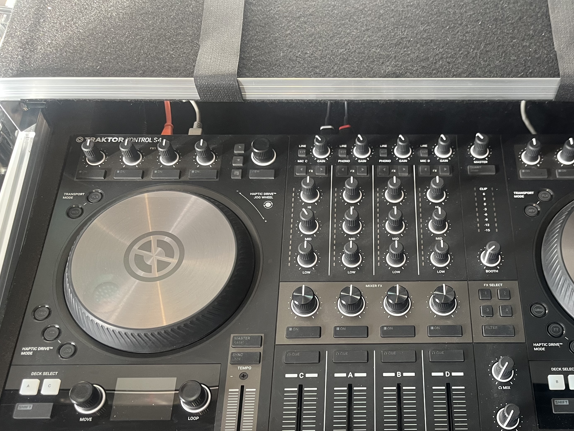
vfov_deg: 37.2
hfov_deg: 48.1
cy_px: 298
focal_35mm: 38
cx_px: 389
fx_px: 630
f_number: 1.6
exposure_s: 1/50
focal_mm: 5.1
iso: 125
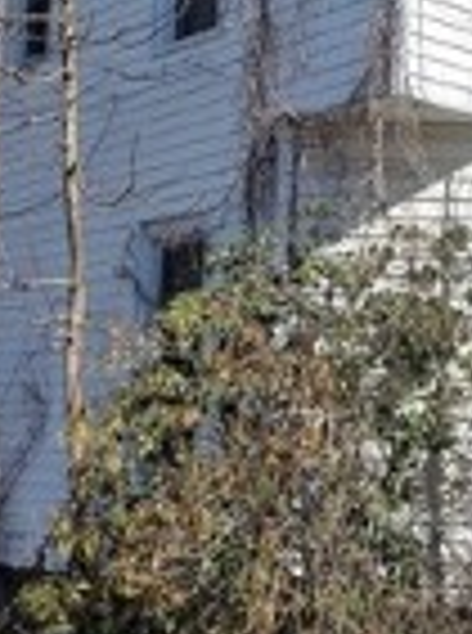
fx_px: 1297
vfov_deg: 27.3
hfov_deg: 20.0
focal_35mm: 71
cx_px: 476
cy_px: 211
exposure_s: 1/1951
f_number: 1.9
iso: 40
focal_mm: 2.2
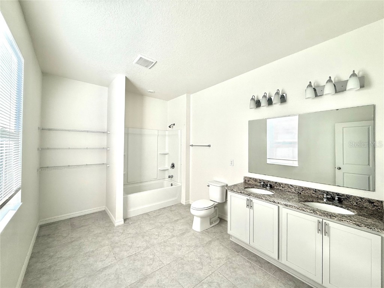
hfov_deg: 102.1
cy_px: 144
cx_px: 192
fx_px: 155
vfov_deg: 85.7
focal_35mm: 14
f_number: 2.2
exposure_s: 1/145
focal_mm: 2.22
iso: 64
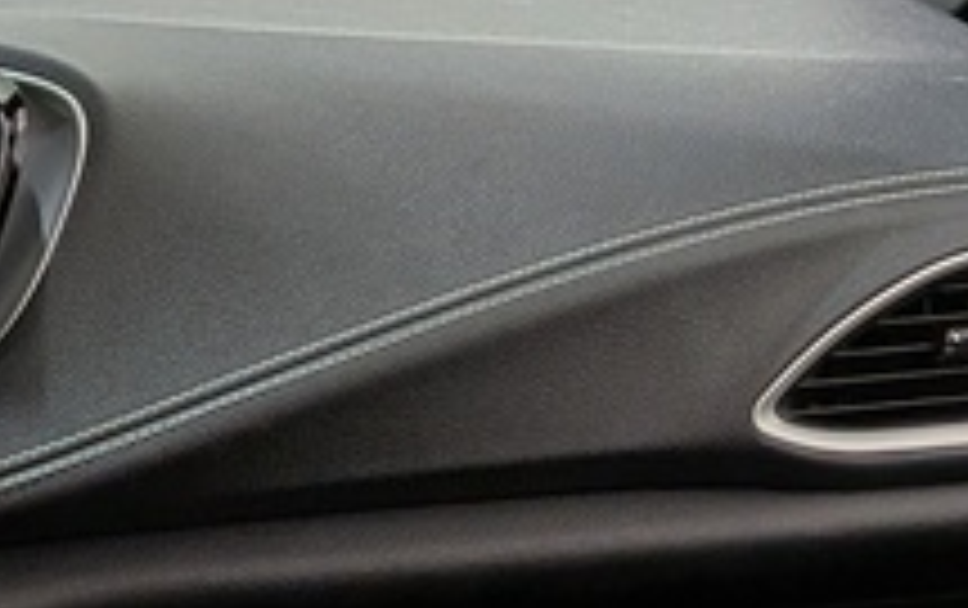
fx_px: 3196
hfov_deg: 15.5
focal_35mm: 121
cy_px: 419
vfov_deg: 10.8
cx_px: -612
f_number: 1.7
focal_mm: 4.53
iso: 27
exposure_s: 1/131
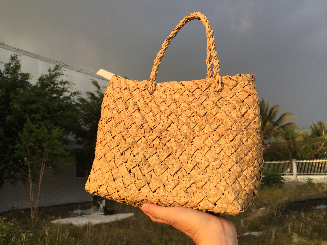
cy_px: 122
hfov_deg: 61.7
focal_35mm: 29
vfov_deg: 48.2
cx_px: 164
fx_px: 274
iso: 32
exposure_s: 1/408
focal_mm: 4.15
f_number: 2.2
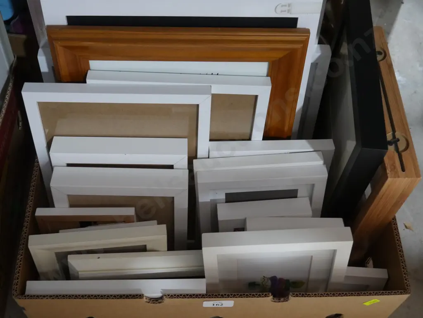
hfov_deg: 41.2
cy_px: 159
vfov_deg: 31.5
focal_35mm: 46
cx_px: 212
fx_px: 562
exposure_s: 1/60
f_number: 5.1
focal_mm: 23
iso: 2500
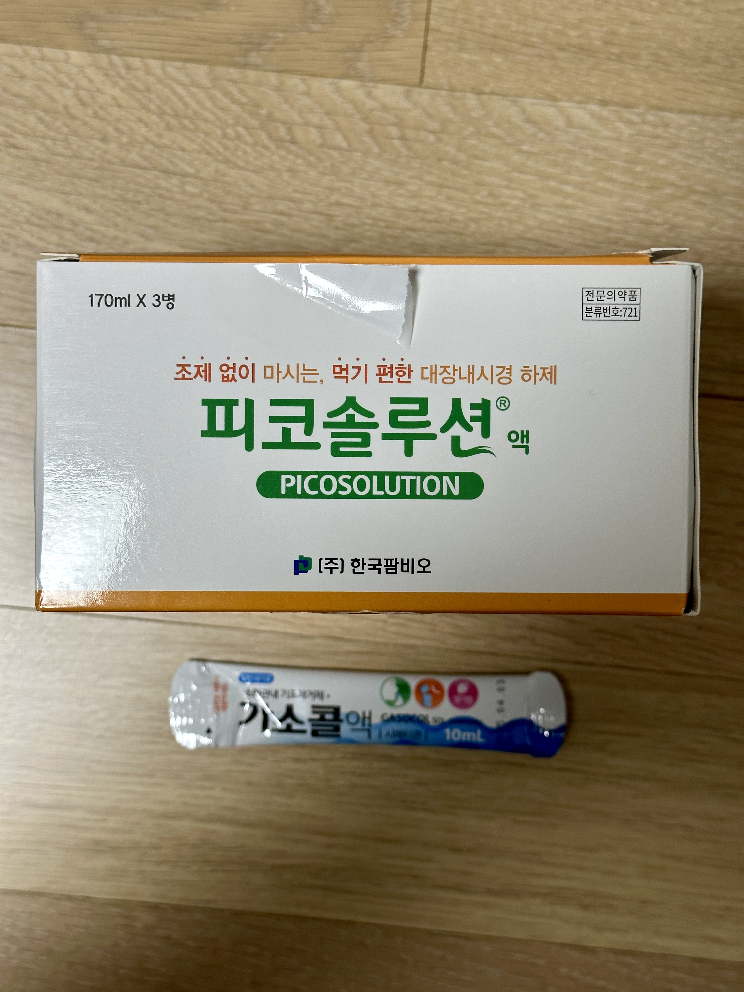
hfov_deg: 30.3
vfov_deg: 39.7
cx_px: 372
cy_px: 496
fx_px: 1376
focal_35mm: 48
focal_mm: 6.86
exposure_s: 1/60
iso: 80
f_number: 1.78
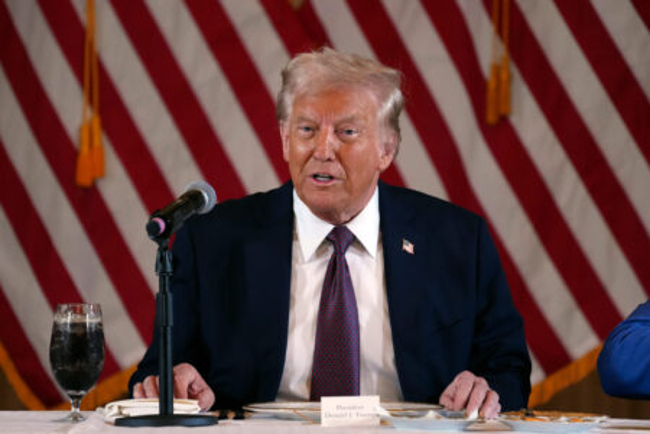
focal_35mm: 291
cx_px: 325
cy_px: 217
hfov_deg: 7.1
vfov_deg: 4.7
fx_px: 5254
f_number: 5.6
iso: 4000
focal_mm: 291
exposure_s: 1/125
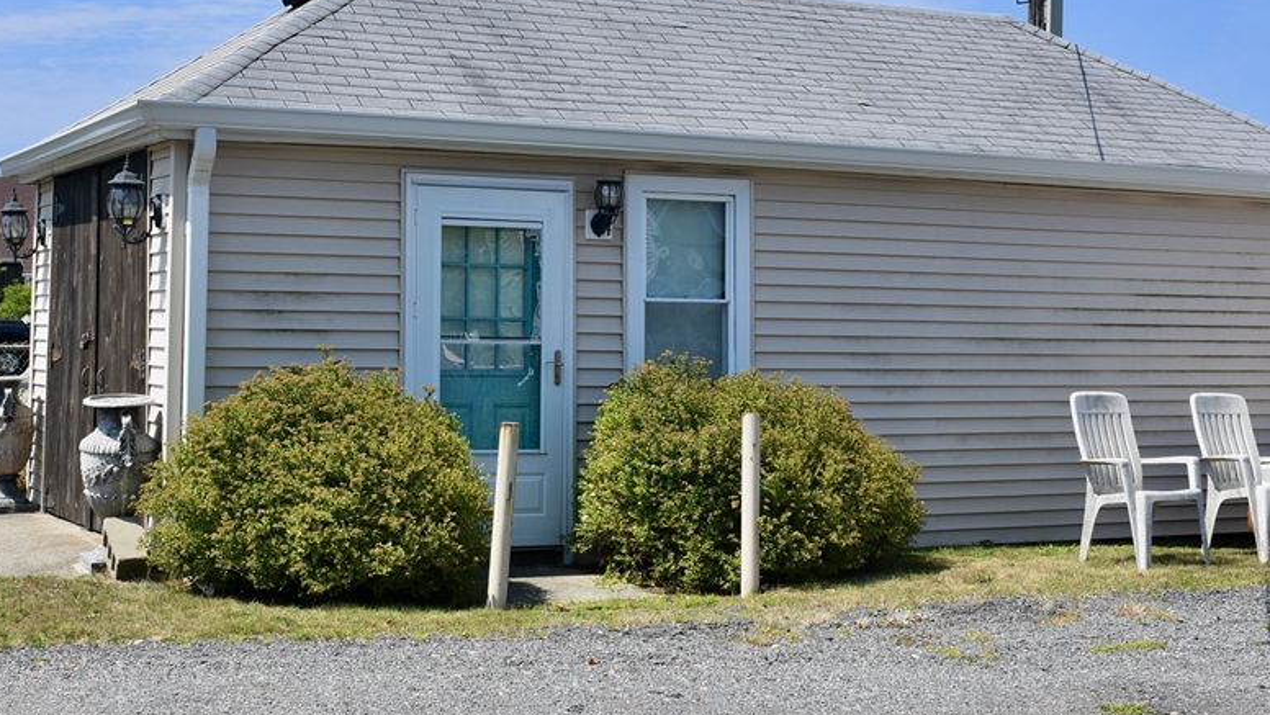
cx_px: 671
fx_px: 1606
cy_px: 300
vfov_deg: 25.1
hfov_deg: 43.1
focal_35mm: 48
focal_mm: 23
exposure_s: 1/500
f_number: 8
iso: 220
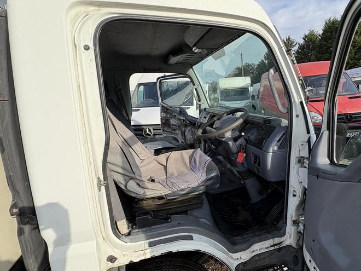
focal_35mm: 19
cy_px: 138
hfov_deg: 84.1
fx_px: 198
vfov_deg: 68.7
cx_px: 206
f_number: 2.2
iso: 64
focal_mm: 2.22
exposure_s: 1/812
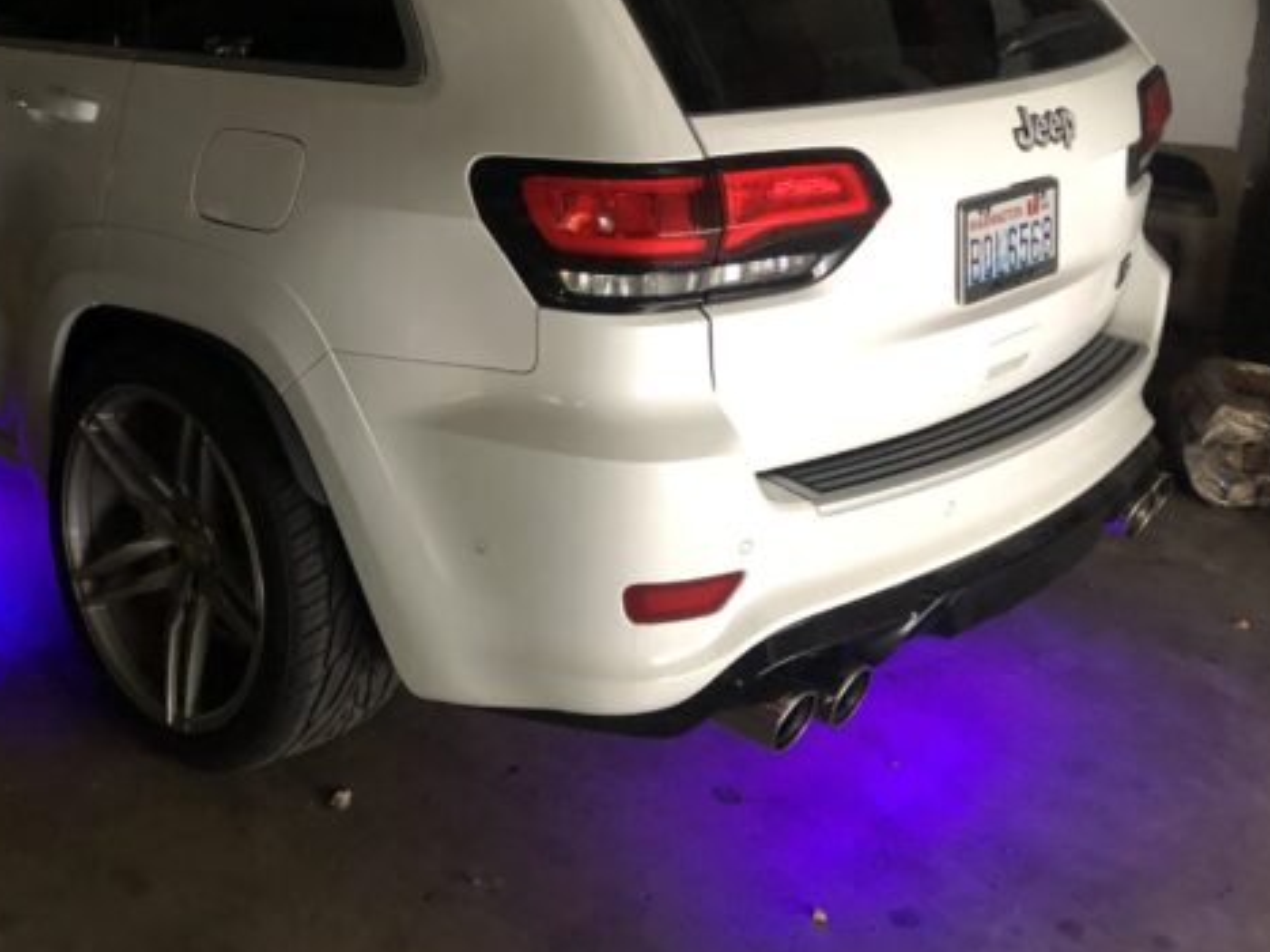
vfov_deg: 34.0
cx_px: 348
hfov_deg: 43.6
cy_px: 301
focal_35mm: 42
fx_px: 1541
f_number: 1.8
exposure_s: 1/4
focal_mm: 3.99
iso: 100
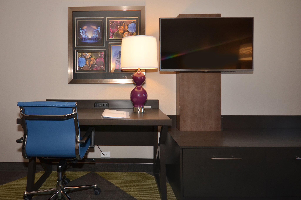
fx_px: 138
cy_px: 100
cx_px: 150
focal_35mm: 16
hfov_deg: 95.1
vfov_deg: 71.8
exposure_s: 1/50
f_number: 5
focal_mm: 11
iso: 250
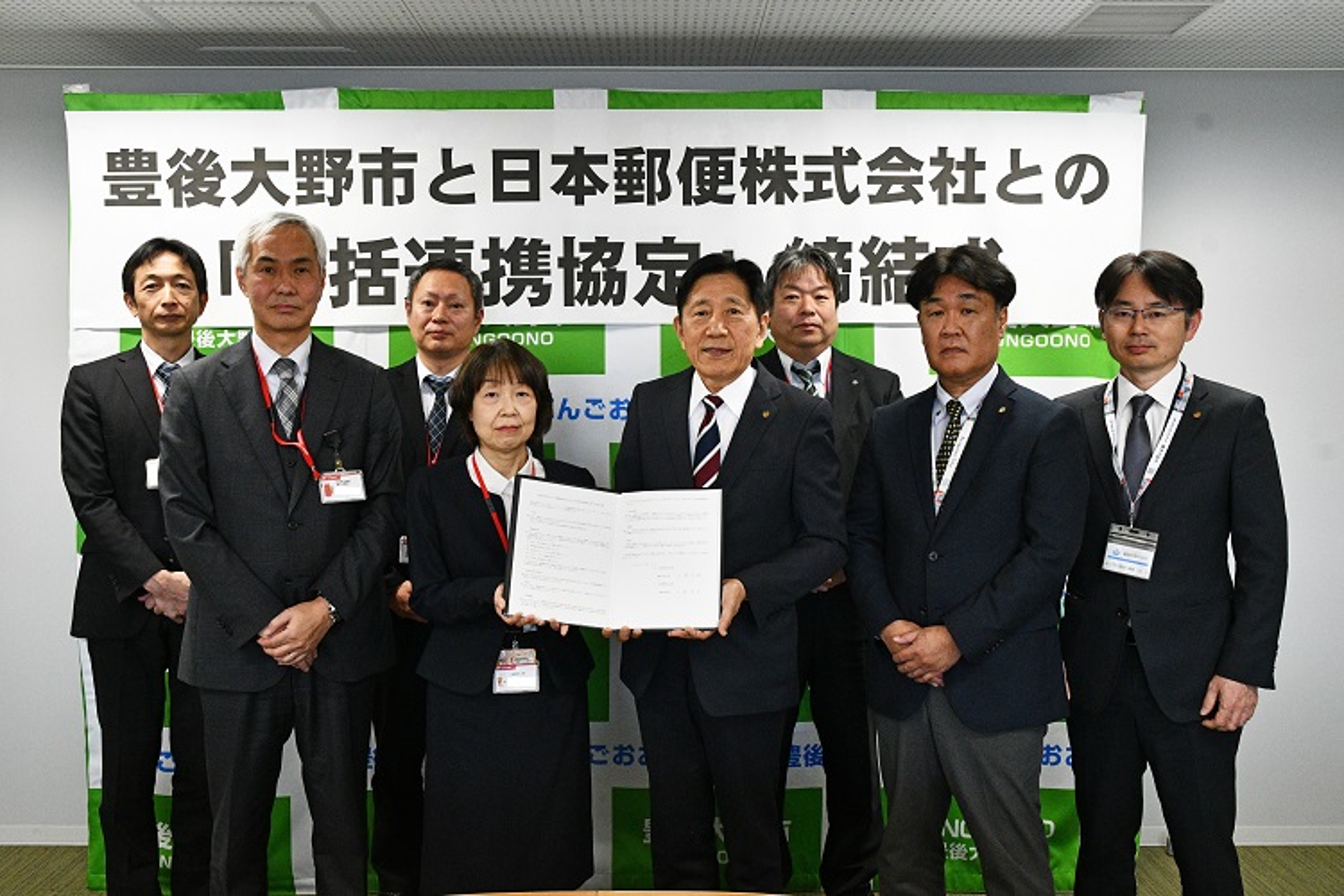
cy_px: 448
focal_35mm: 33
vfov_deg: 40.0
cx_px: 672
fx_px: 1232
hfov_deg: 57.2
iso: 2500
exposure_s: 1/125
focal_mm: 22
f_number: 8
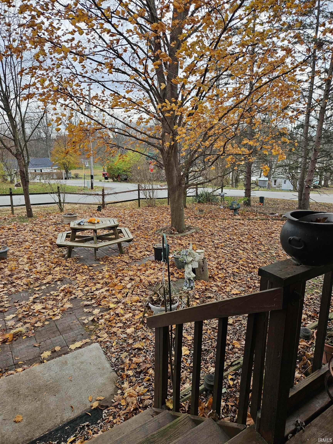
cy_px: 222
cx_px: 166
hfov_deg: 58.9
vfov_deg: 73.9
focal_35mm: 23
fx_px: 295
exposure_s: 1/251
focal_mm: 5.4
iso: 25
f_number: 1.8
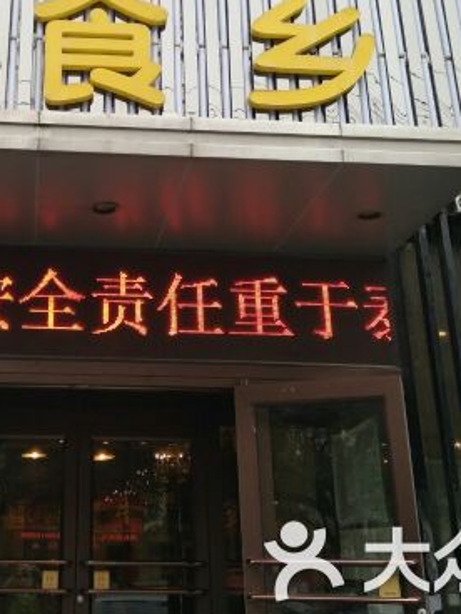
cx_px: 99
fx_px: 710
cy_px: 209
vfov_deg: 46.1
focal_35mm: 40
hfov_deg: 34.9
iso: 50
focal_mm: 3.66
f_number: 2.2
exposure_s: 1/192
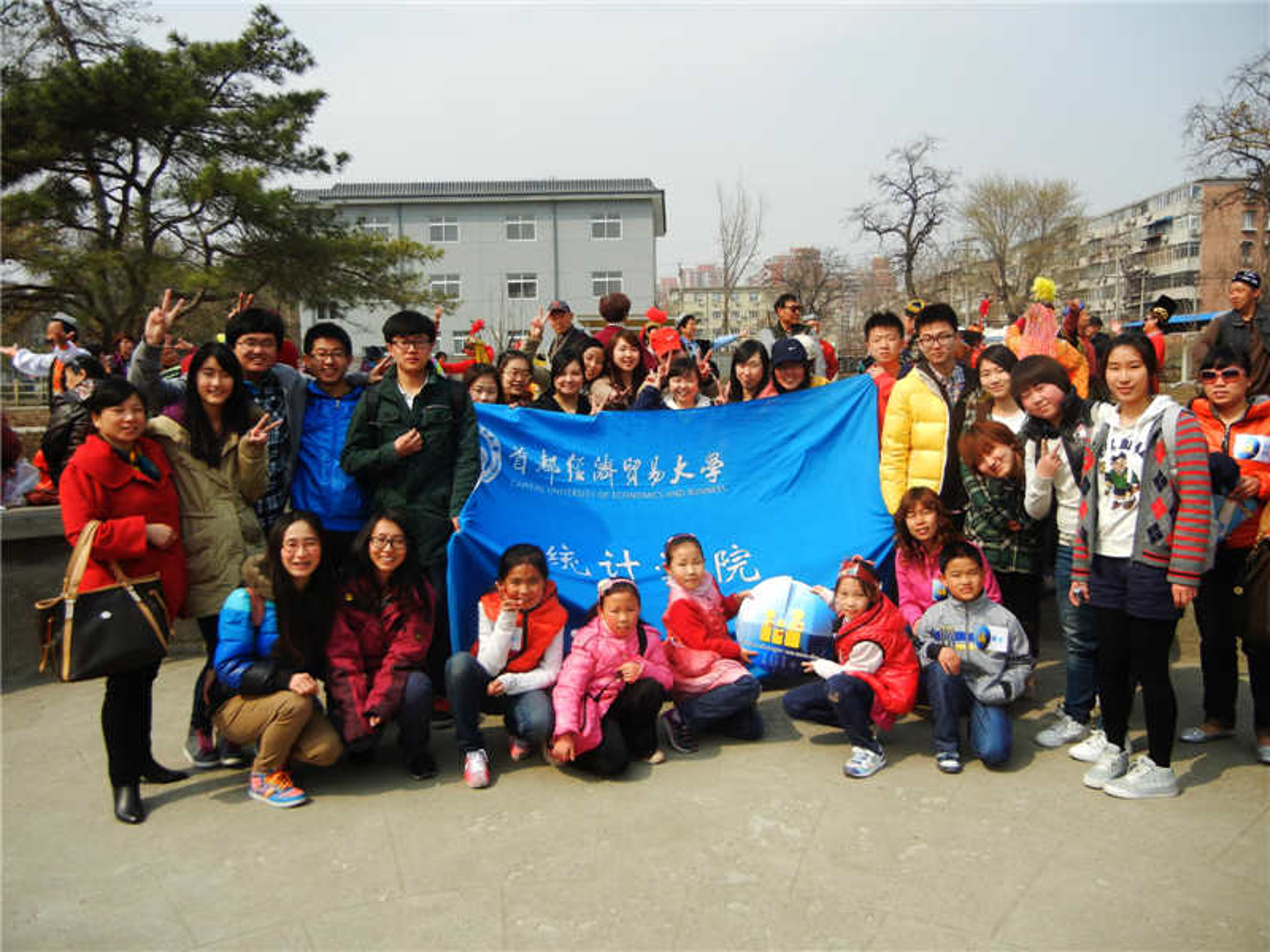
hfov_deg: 60.0
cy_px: 476
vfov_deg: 46.8
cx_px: 635
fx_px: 1101
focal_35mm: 30
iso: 160
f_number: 7
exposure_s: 1/355
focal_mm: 5.4
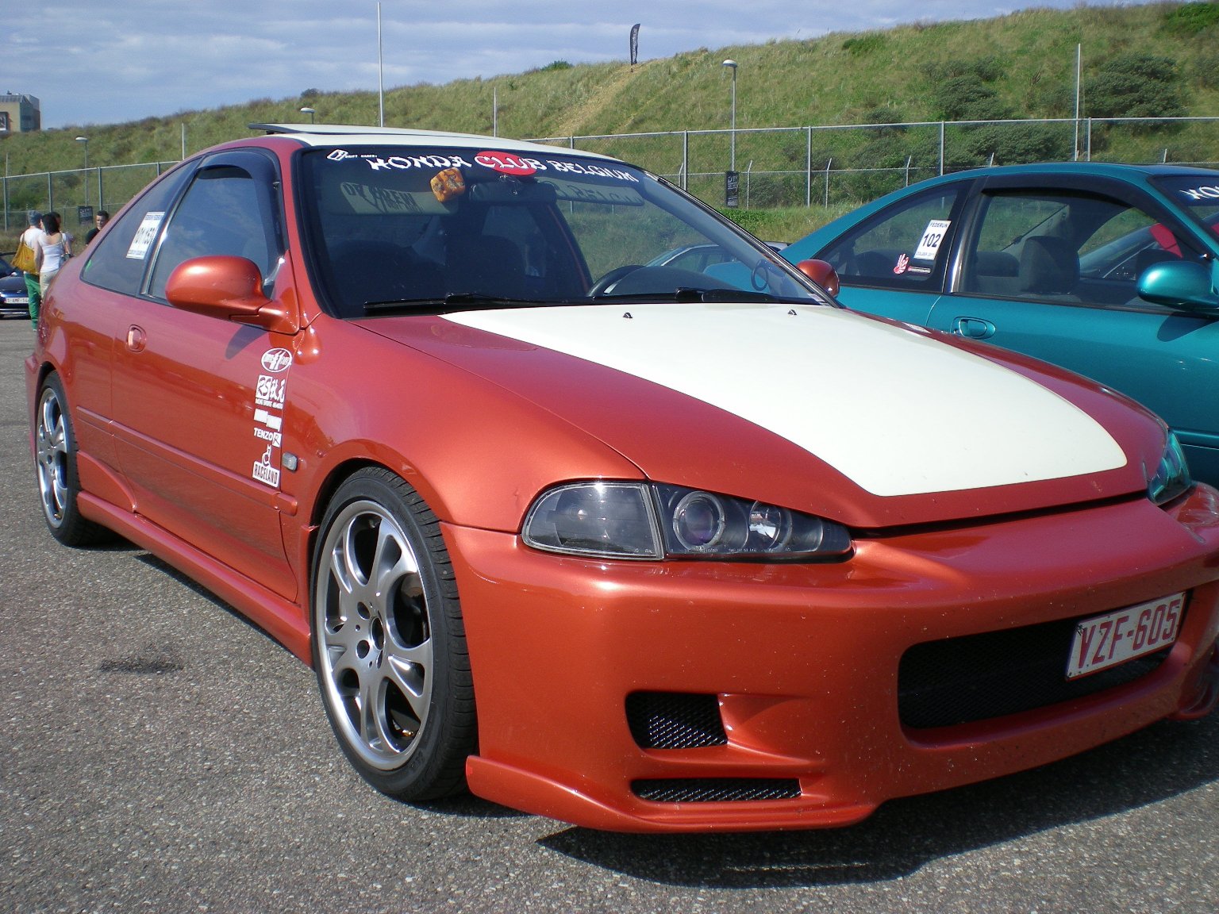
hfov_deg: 49.0
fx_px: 1338
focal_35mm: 38
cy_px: 457
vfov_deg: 37.7
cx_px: 610
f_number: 4.6
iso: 50
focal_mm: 6.3
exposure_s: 1/432
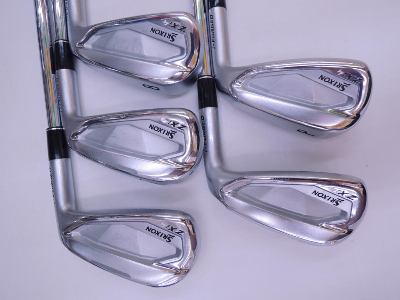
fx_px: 277
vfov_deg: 56.8
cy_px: 150
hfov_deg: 71.6
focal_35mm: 24
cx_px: 200
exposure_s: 1/50
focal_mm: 4.3
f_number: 2.8
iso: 100
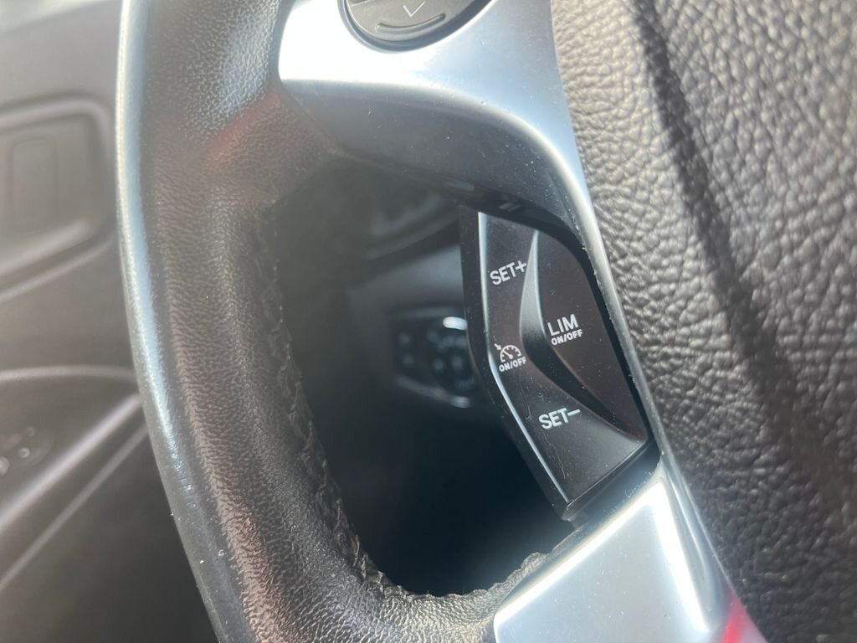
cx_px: 428
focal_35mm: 26
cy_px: 322
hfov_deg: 67.3
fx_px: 644
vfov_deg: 53.1
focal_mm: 5.1
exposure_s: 1/122
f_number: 1.6
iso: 100
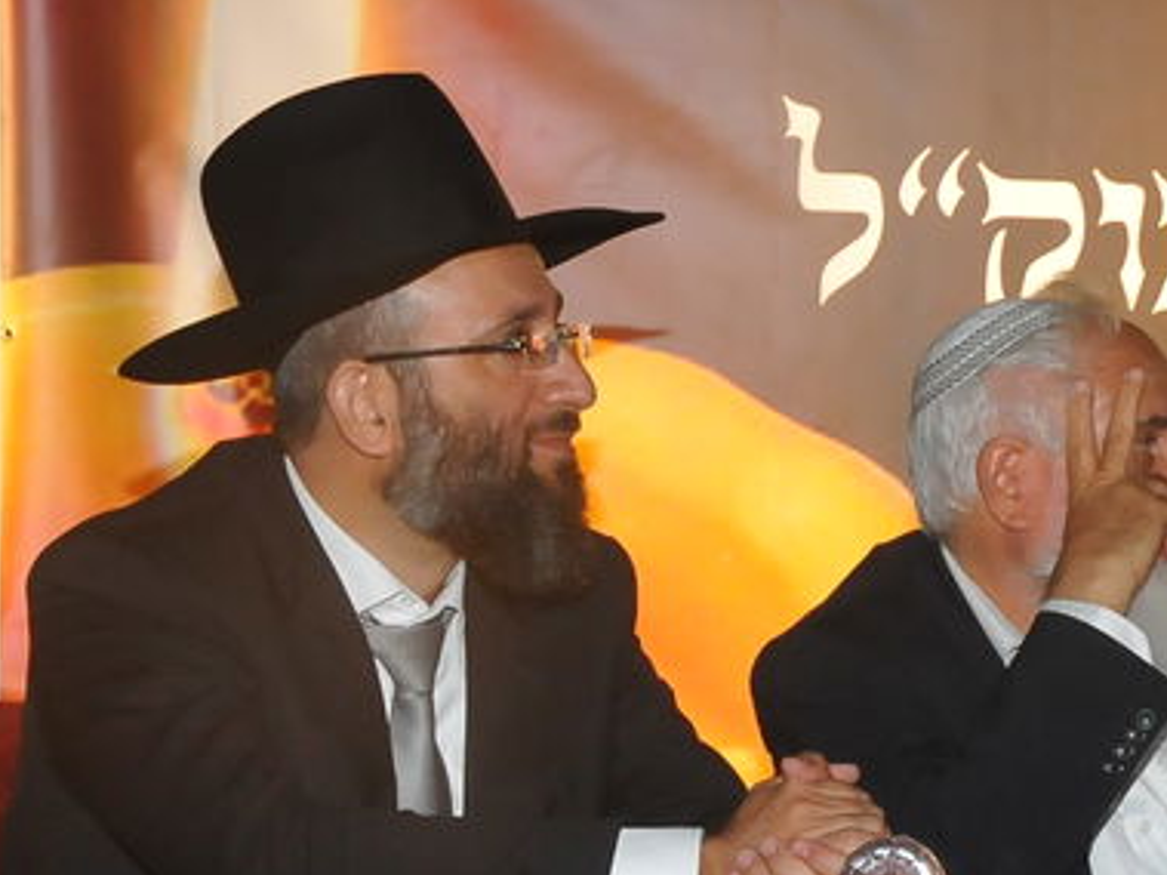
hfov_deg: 12.9
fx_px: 4846
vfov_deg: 10.3
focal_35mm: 144
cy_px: 809
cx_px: 1851
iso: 800
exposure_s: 1/60
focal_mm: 27
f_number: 7.1
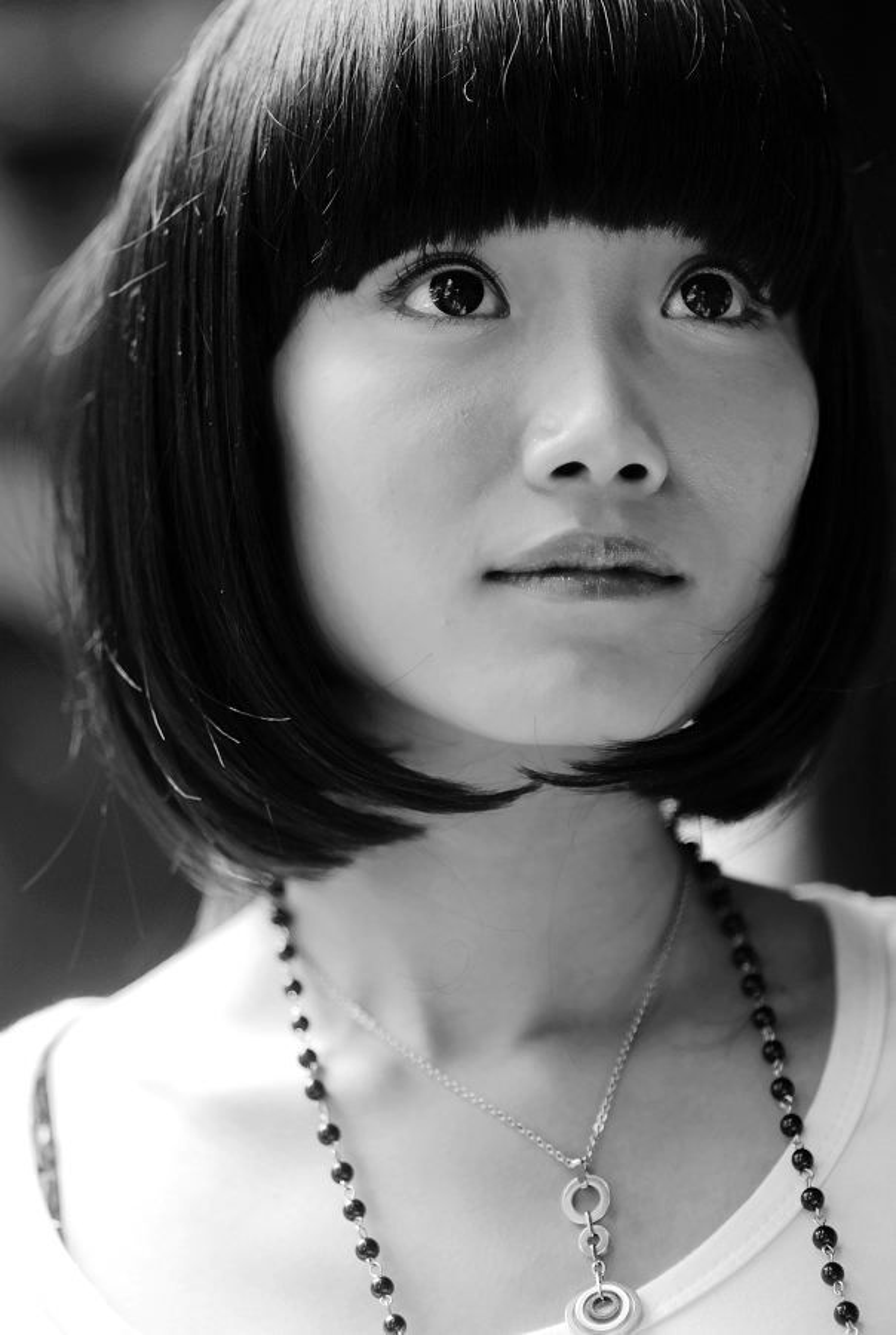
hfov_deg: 10.8
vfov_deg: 16.0
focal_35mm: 128
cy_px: 668
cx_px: 448
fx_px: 4738
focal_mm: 85
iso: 100
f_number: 1.8
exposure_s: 1/200
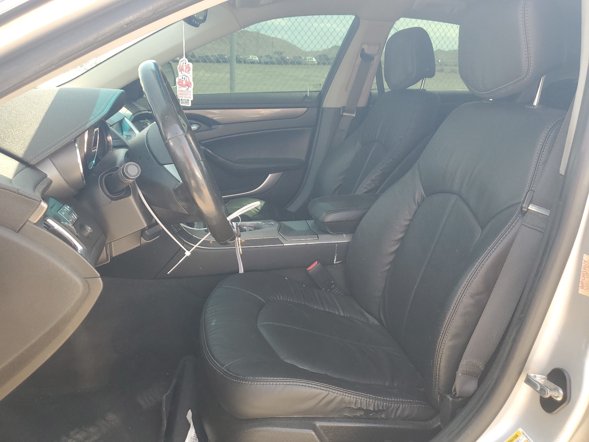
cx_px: 294
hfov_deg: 67.3
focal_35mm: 26
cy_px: 221
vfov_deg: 53.1
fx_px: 442
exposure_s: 1/192
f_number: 1.5
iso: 50
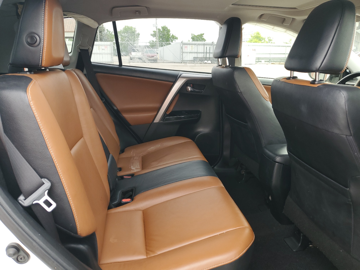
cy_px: 135
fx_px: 270
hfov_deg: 67.3
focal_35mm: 26
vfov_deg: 53.1
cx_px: 180
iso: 50
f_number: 1.5
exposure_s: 1/159
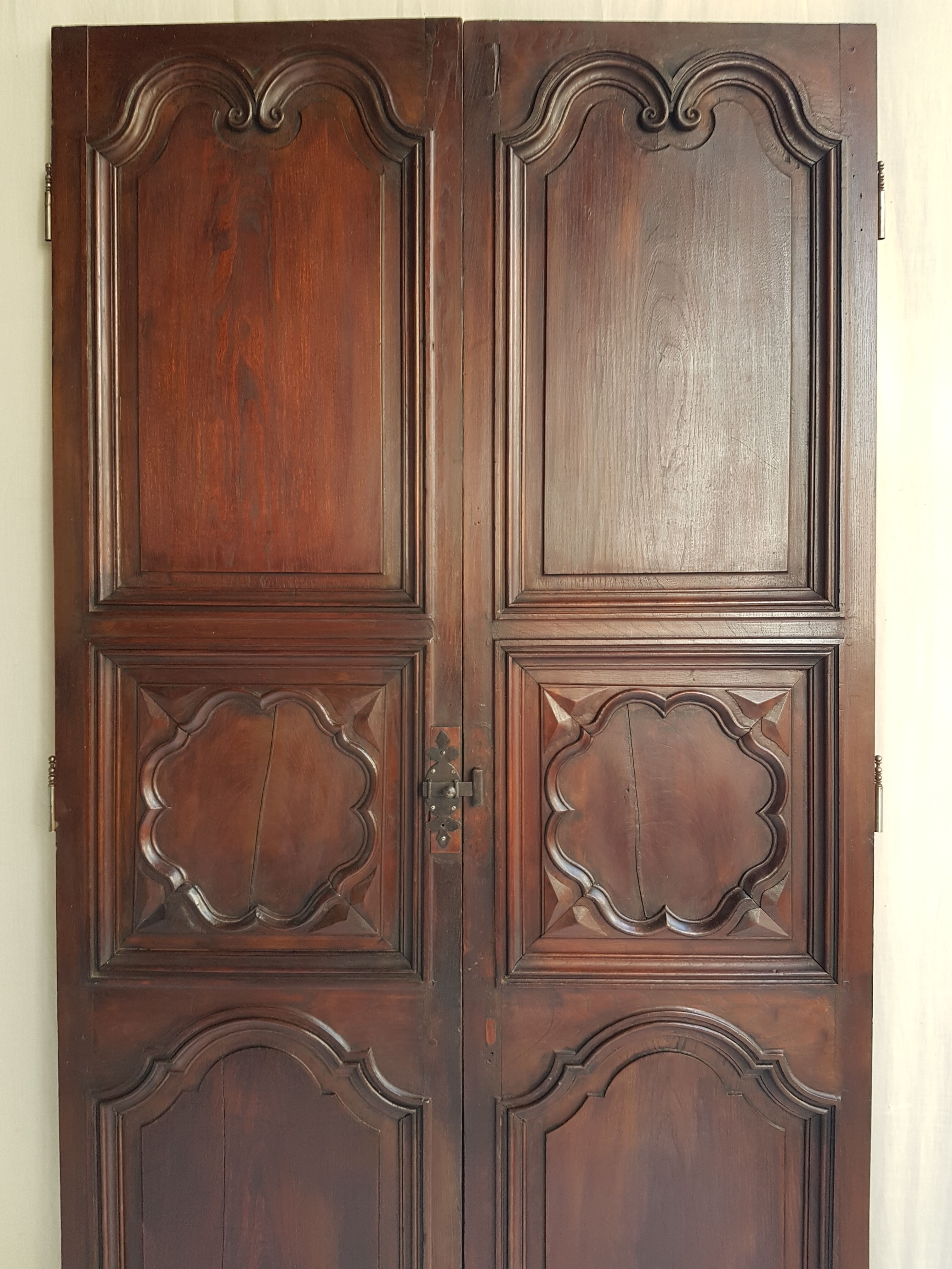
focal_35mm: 26
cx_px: 476
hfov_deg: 53.1
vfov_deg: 67.3
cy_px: 634
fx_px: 953
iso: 50
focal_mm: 4.2
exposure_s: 1/50
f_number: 1.7
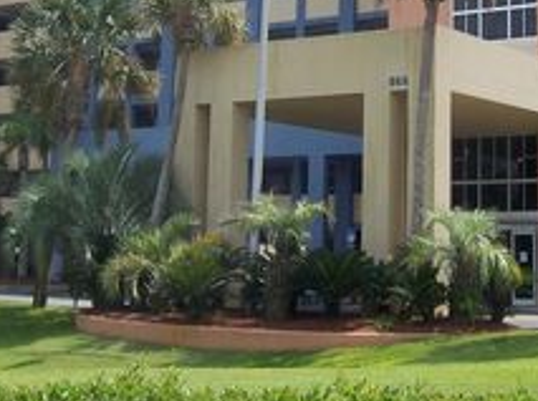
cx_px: 338
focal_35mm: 80
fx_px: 1241
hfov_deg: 24.4
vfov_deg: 18.0
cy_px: 11
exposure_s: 1/350
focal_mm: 5.6
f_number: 5.6
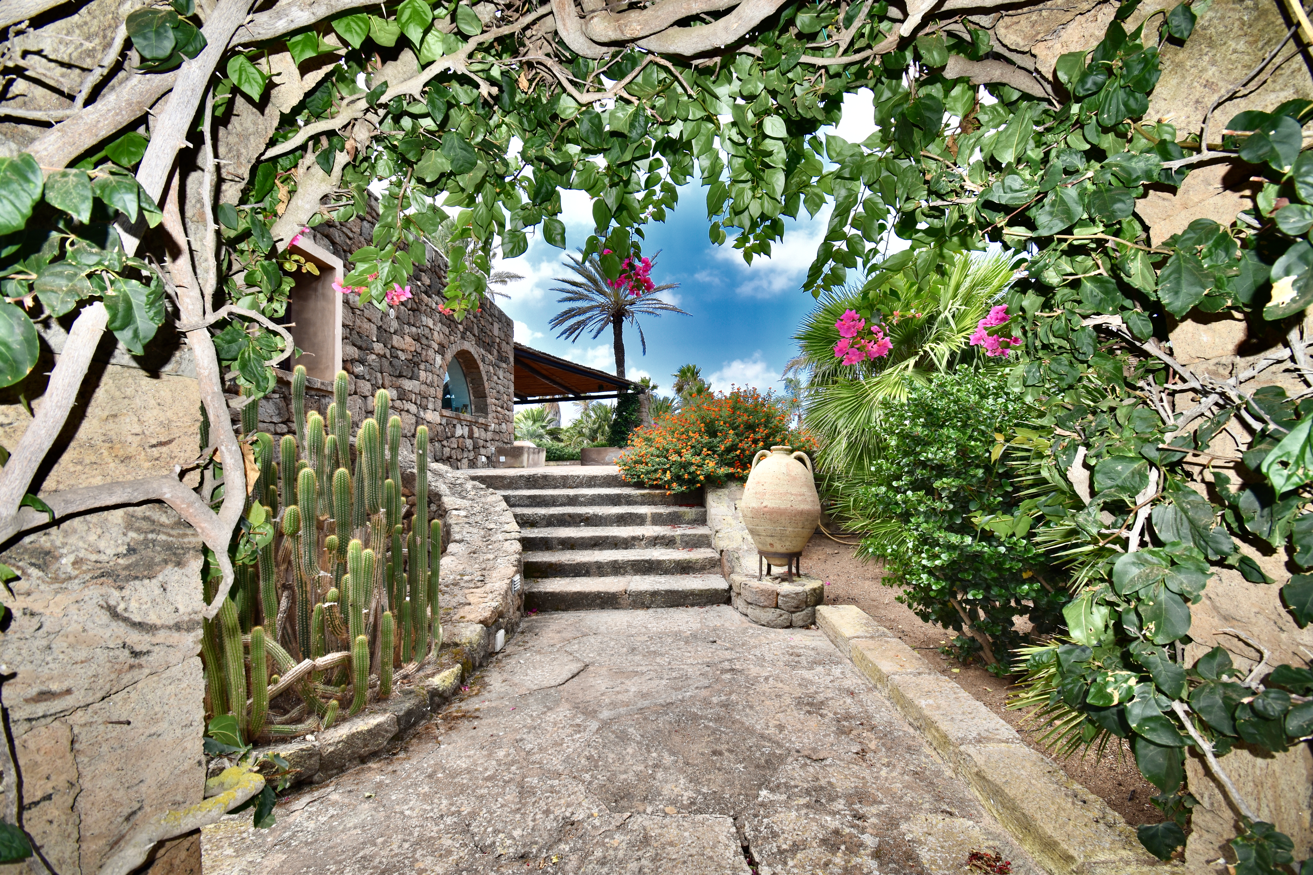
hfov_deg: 100.4
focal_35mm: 15
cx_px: 656
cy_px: 438
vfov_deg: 77.3
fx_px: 547
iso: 100
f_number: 6.3
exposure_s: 1/160
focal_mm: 10
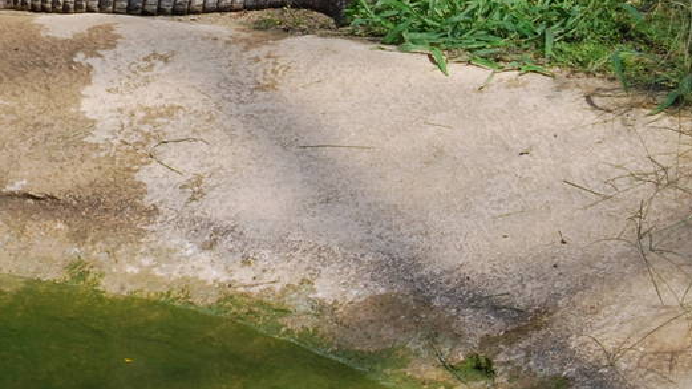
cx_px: -108
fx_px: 4873
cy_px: -35
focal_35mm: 266
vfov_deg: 4.6
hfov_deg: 8.1
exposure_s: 1/200
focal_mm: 55
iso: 100
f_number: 7.1
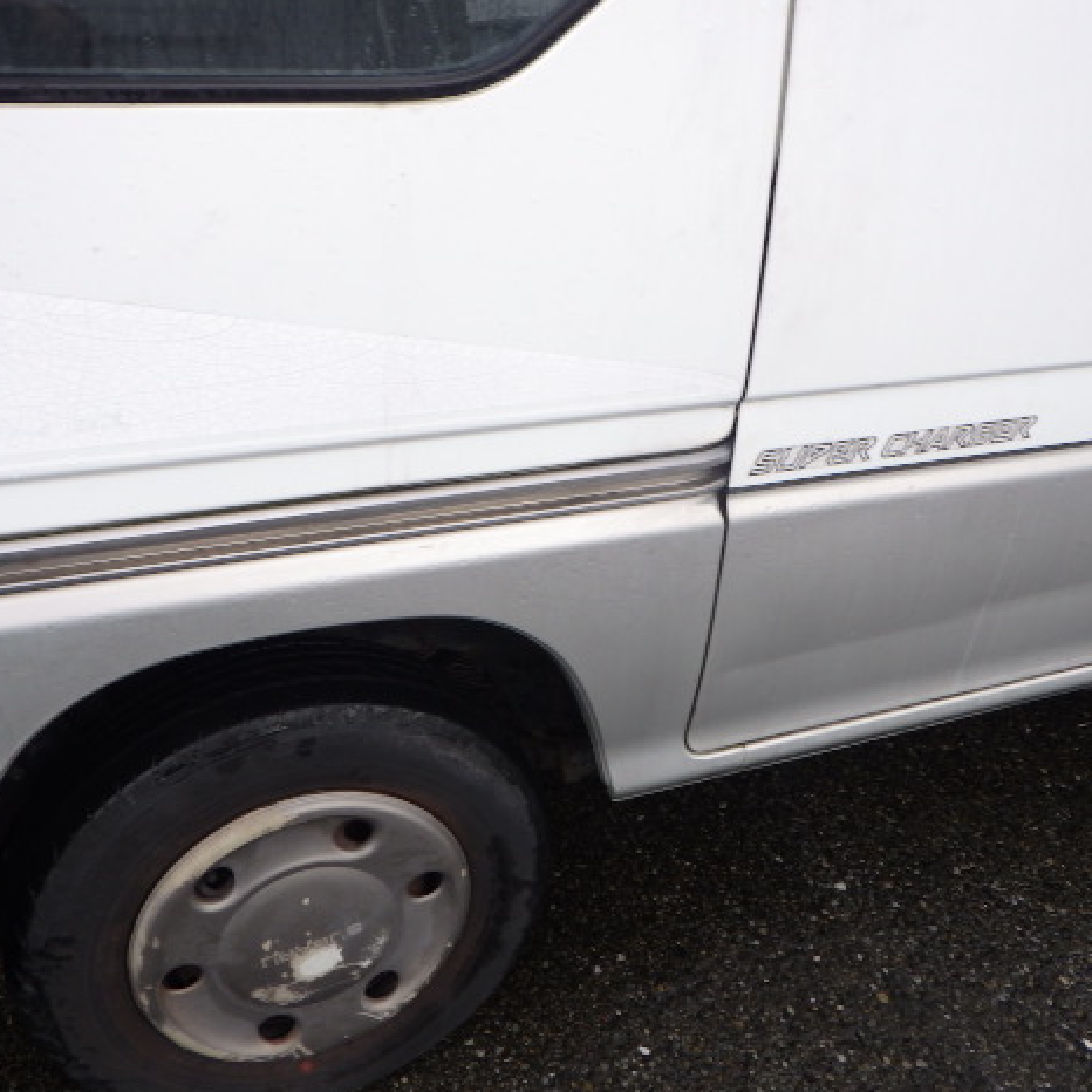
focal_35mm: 34
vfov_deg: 48.4
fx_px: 1213
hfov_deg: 48.4
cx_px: 532
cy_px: 560
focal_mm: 5
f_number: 3.5
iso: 125
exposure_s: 1/125
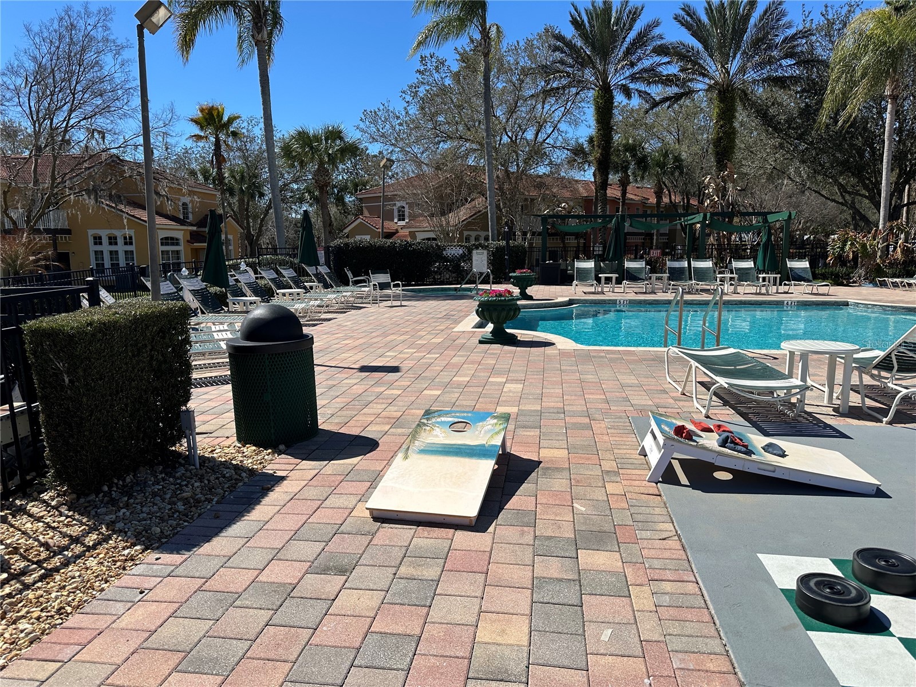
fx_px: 635
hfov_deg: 71.6
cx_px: 458
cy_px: 344
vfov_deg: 56.8
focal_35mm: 24
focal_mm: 6.86
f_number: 1.78
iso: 80
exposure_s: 1/6623
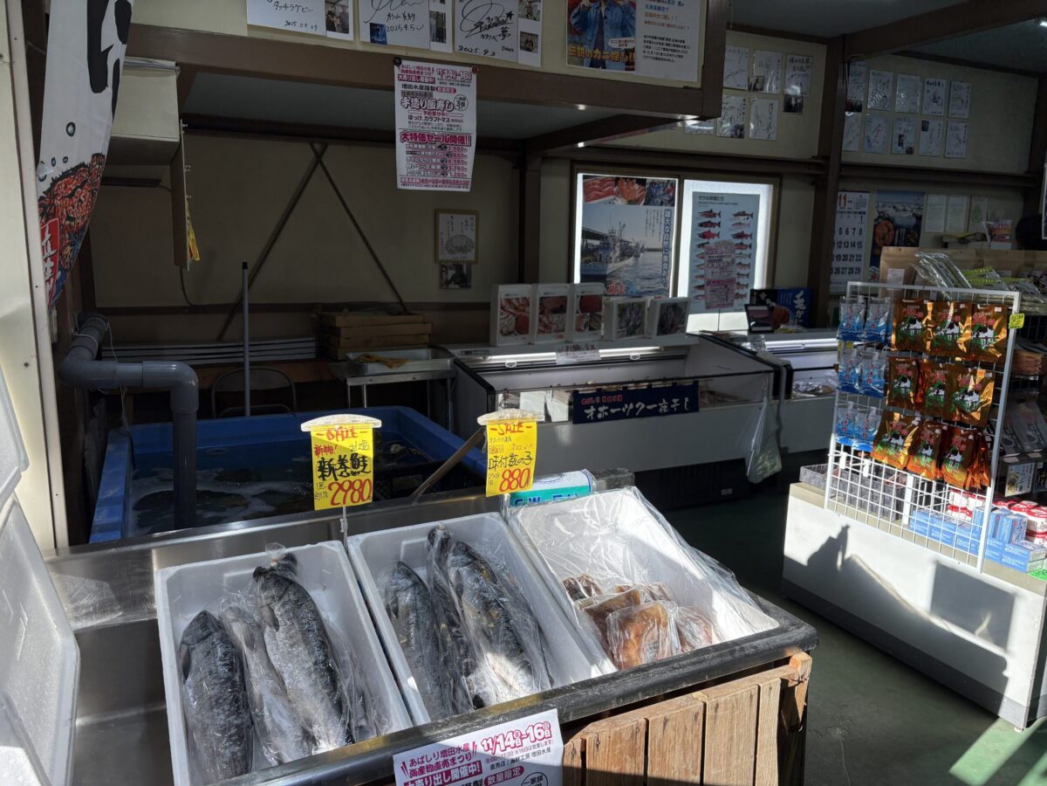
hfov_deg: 67.3
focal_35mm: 26
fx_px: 786
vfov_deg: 53.1
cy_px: 393
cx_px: 524
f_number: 1.6
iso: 50
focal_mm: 5.96
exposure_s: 1/782
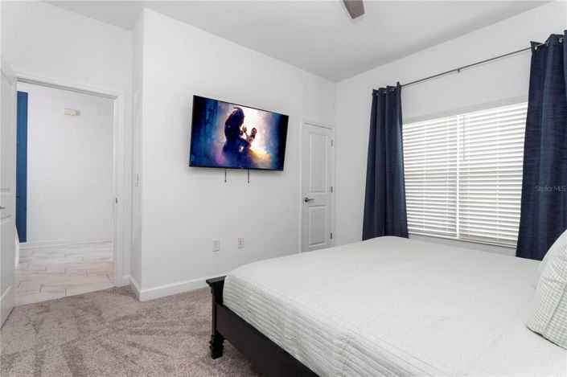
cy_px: 188
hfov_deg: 93.3
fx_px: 268
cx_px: 284
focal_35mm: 17
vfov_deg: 70.4
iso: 800
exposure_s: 1/13
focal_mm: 17
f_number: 16
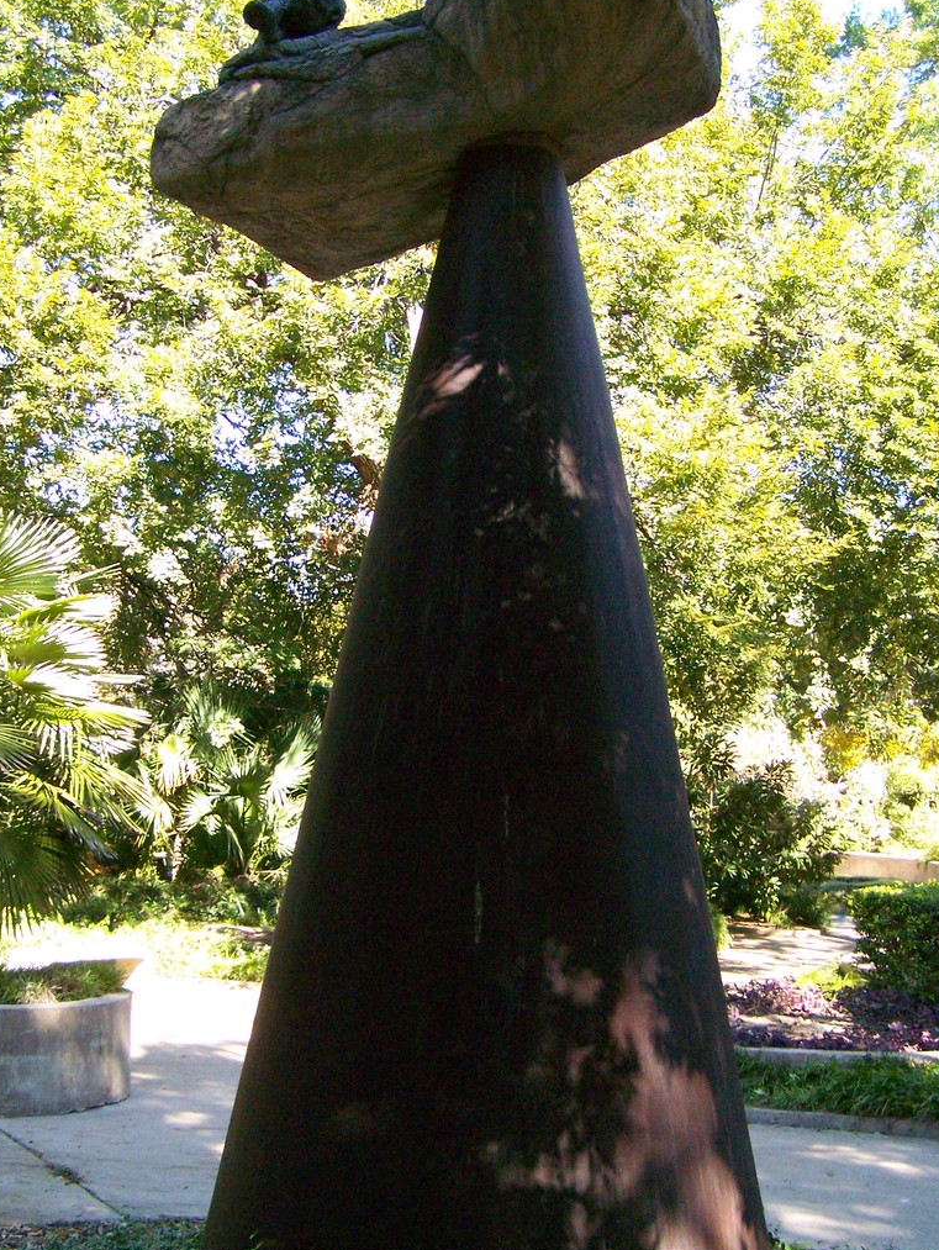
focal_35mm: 48
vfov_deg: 39.6
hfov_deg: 30.3
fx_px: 1734
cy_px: 635
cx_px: 457
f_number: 2.8
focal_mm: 6.3
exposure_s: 1/500
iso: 400
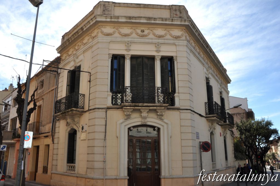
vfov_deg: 43.5
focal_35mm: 30
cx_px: 140
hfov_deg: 62.0
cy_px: 93
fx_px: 233
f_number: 16
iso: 500
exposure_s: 1/200
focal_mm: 20
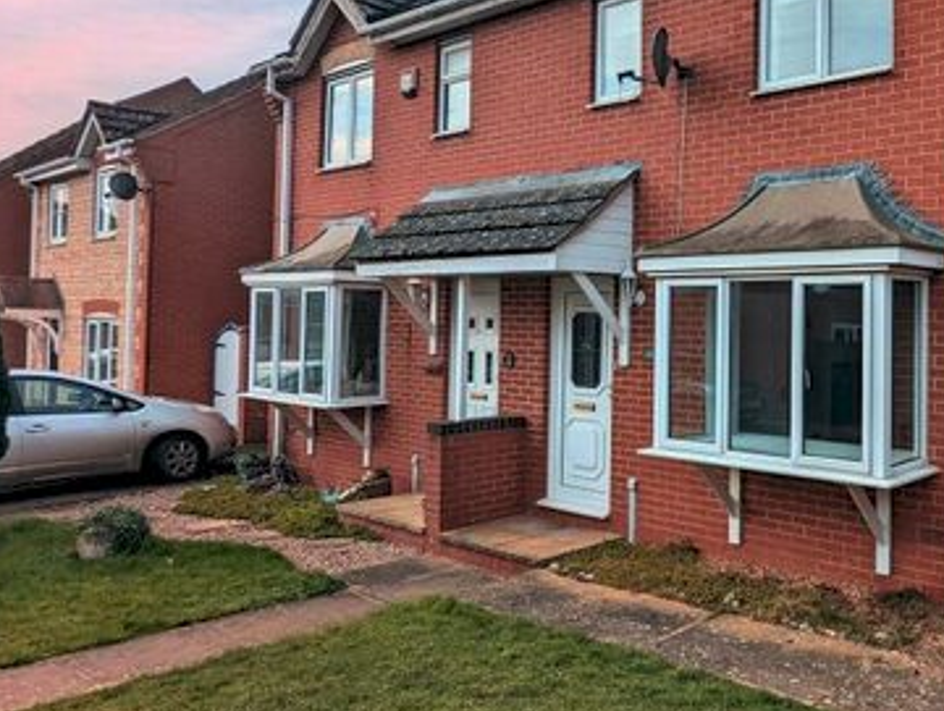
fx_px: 847
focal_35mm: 31
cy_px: 282
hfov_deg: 54.2
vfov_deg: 45.3
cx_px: 759
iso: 50
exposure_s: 1/3096
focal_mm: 2.35
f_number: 2.2
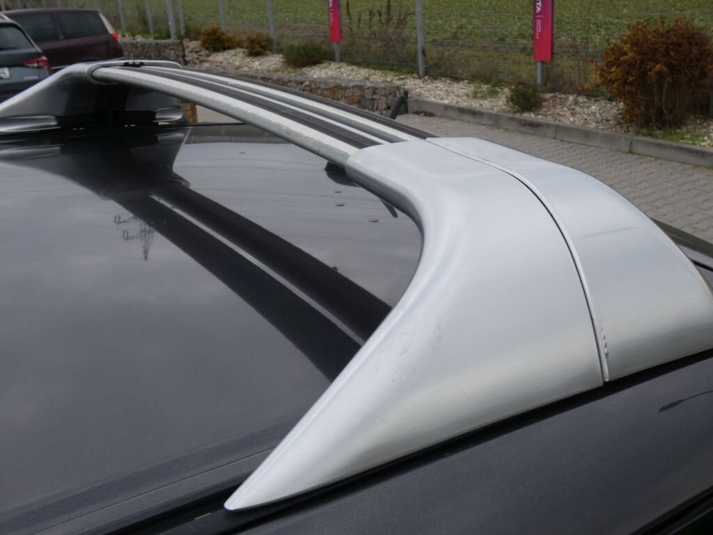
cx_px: 356
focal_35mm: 39
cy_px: 268
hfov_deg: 47.9
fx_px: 803
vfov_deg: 36.8
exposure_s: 1/125
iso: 80
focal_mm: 7.1
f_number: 5.6
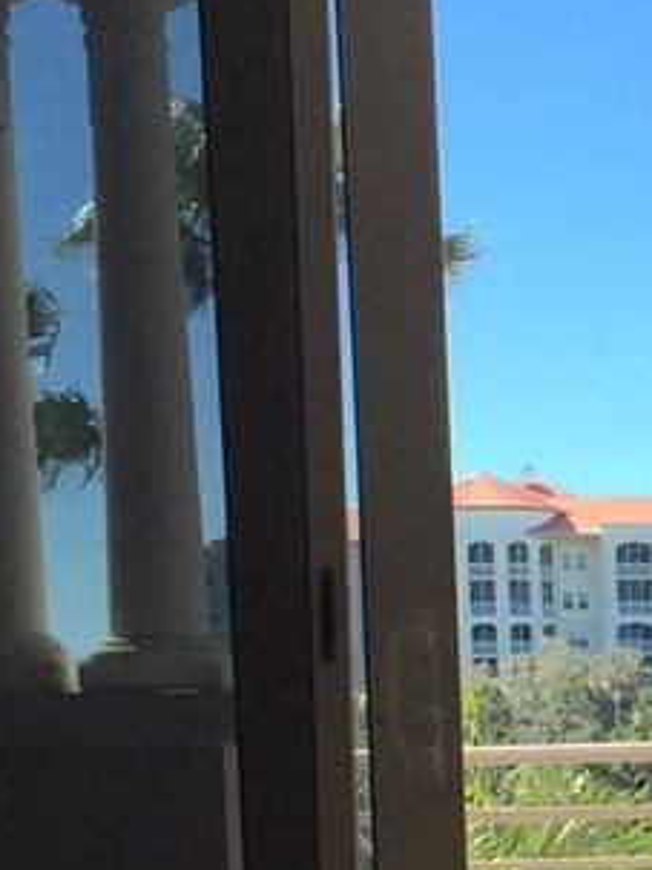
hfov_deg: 12.1
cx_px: 1054
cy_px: 930
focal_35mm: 115
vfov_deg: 16.7
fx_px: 2890
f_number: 2.2
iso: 32
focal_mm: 4.15
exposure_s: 1/1364
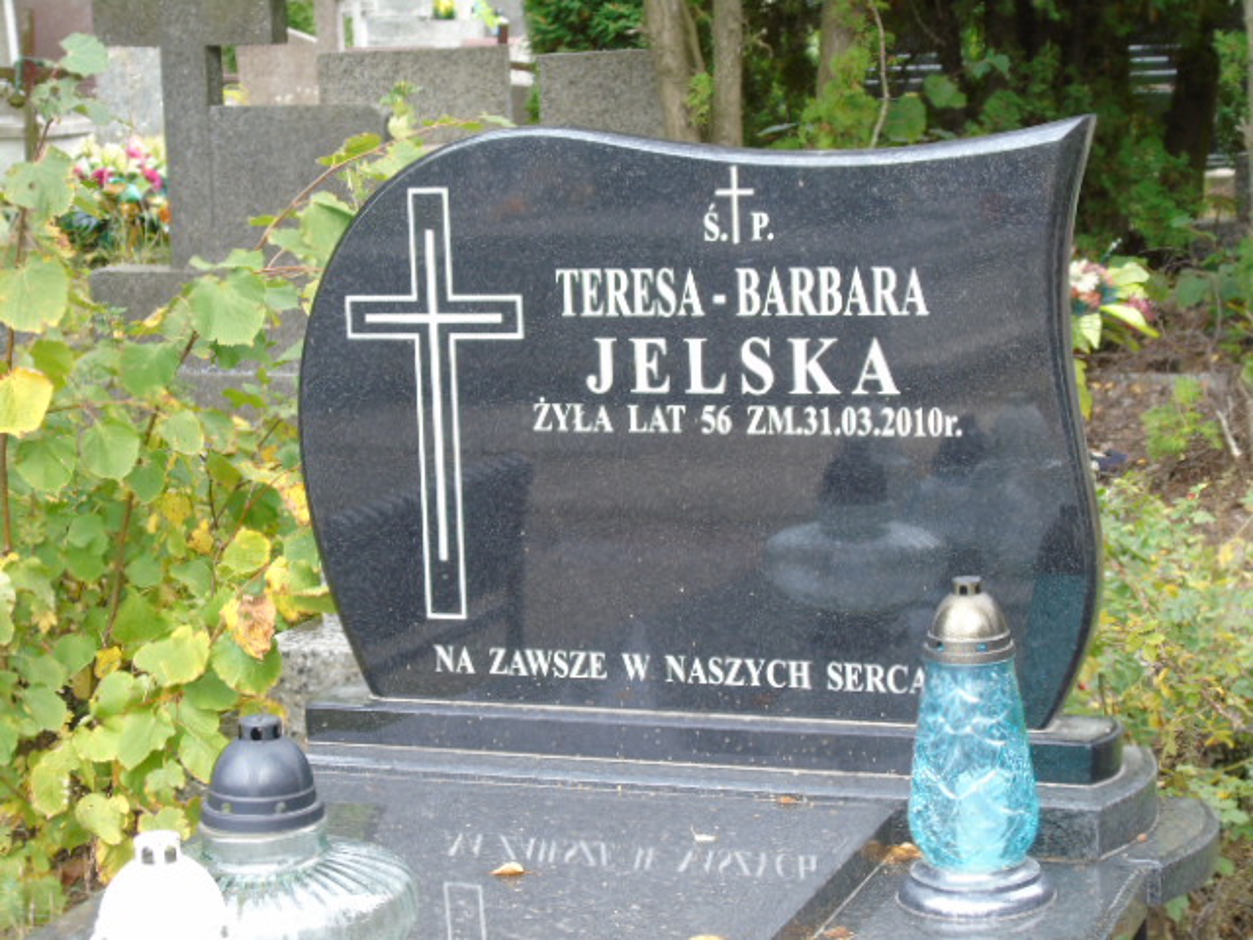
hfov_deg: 23.8
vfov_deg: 18.0
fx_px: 2968
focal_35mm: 82
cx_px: 626
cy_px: 470
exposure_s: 1/30
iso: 100
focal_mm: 15
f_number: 4.1
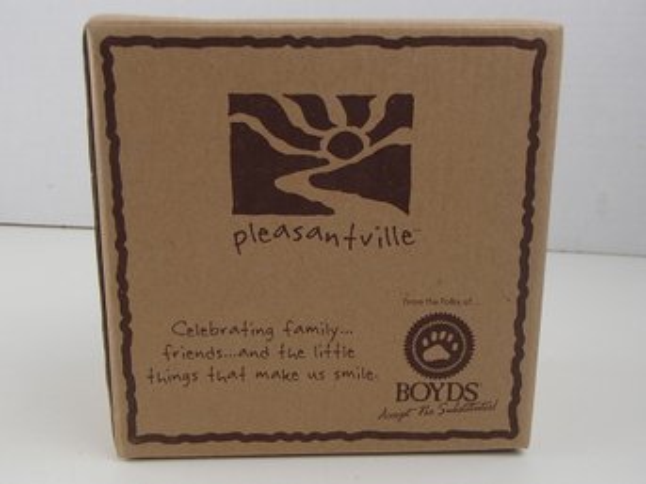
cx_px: 323
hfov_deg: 50.2
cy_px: 242
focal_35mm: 37
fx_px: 690
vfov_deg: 38.6
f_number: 4.7
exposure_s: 1/160
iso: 320
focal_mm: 6.64
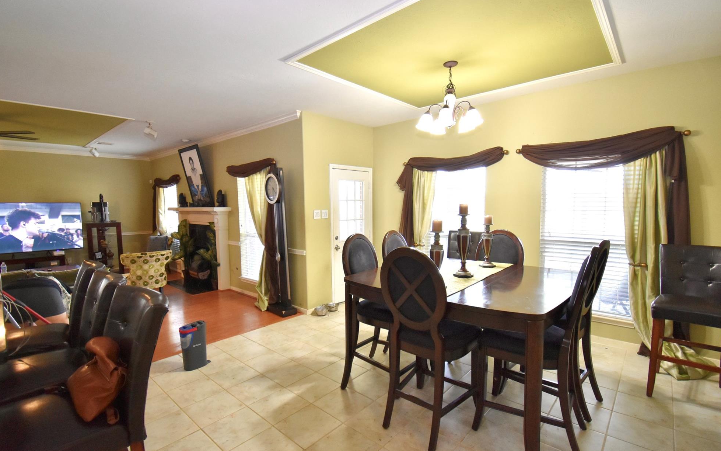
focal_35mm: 16
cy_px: 239
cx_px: 347
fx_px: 314
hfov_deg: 97.8
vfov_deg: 71.2
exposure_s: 1/60
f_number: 4.5
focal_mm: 10
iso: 1400
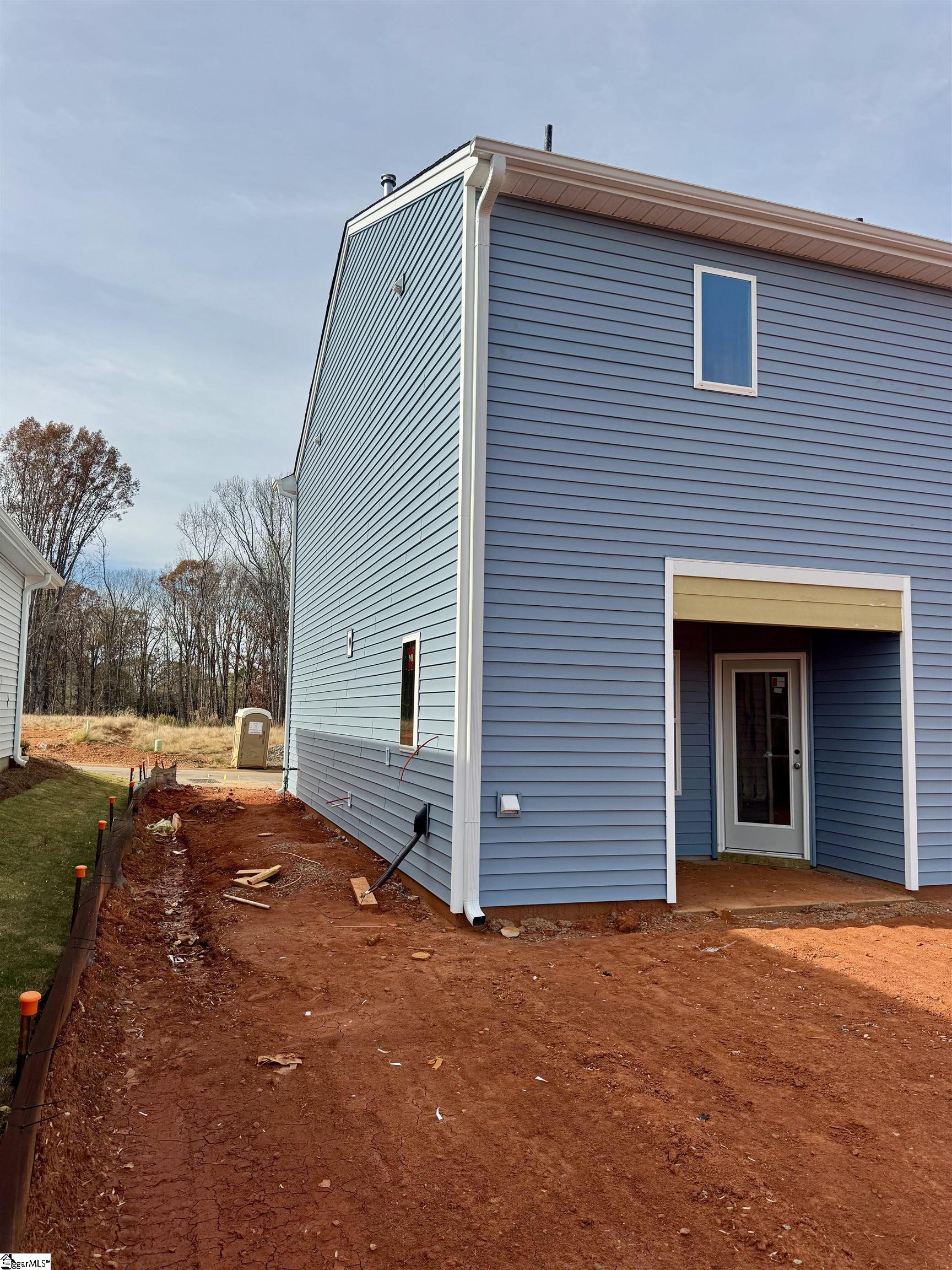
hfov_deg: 56.8
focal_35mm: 24
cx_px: 476
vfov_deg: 71.6
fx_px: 880
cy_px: 635
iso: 80
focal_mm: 6.76
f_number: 1.78
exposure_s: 1/4608
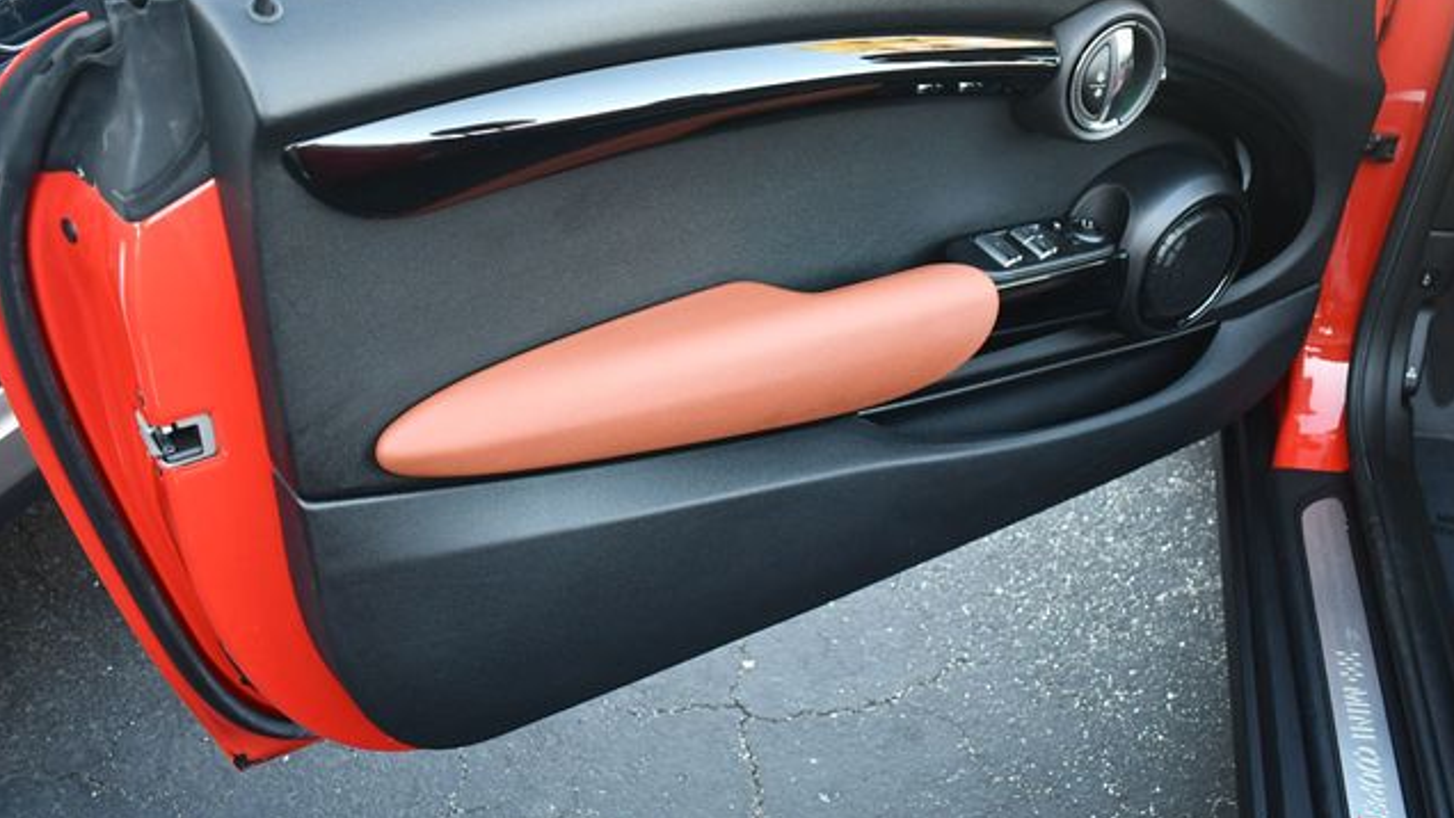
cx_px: 727
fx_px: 1465
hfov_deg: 52.8
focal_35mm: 38
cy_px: 347
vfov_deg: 31.2
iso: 800
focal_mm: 18
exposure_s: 1/160
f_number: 3.5
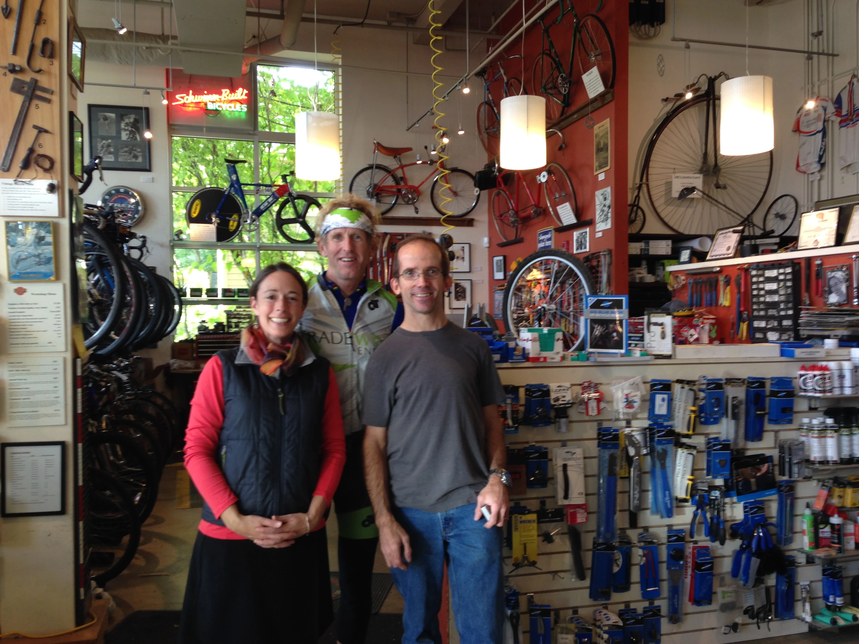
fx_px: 819
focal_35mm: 33
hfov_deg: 55.4
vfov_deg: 42.9
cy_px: 322
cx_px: 430
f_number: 2.4
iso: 50
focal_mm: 4.12
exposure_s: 1/20
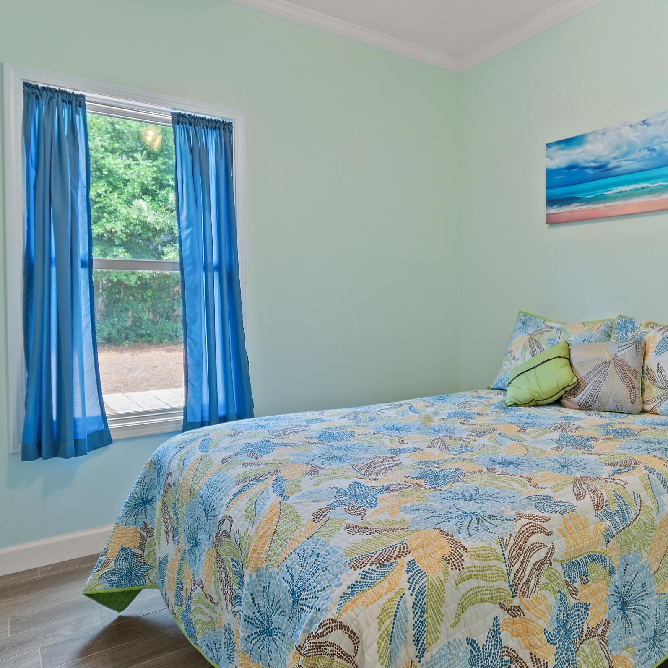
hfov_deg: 63.4
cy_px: 318
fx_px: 524
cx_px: 444
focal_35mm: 24
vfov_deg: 65.0
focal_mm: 10
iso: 100
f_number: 4.5
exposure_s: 1/3
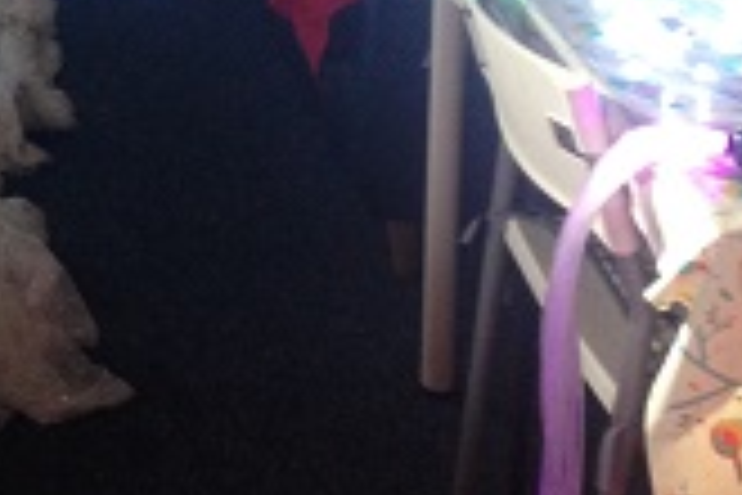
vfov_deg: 12.6
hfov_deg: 18.7
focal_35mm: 104
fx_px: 2143
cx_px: -130
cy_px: -232
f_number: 2.4
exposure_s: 1/20
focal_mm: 4.12
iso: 200
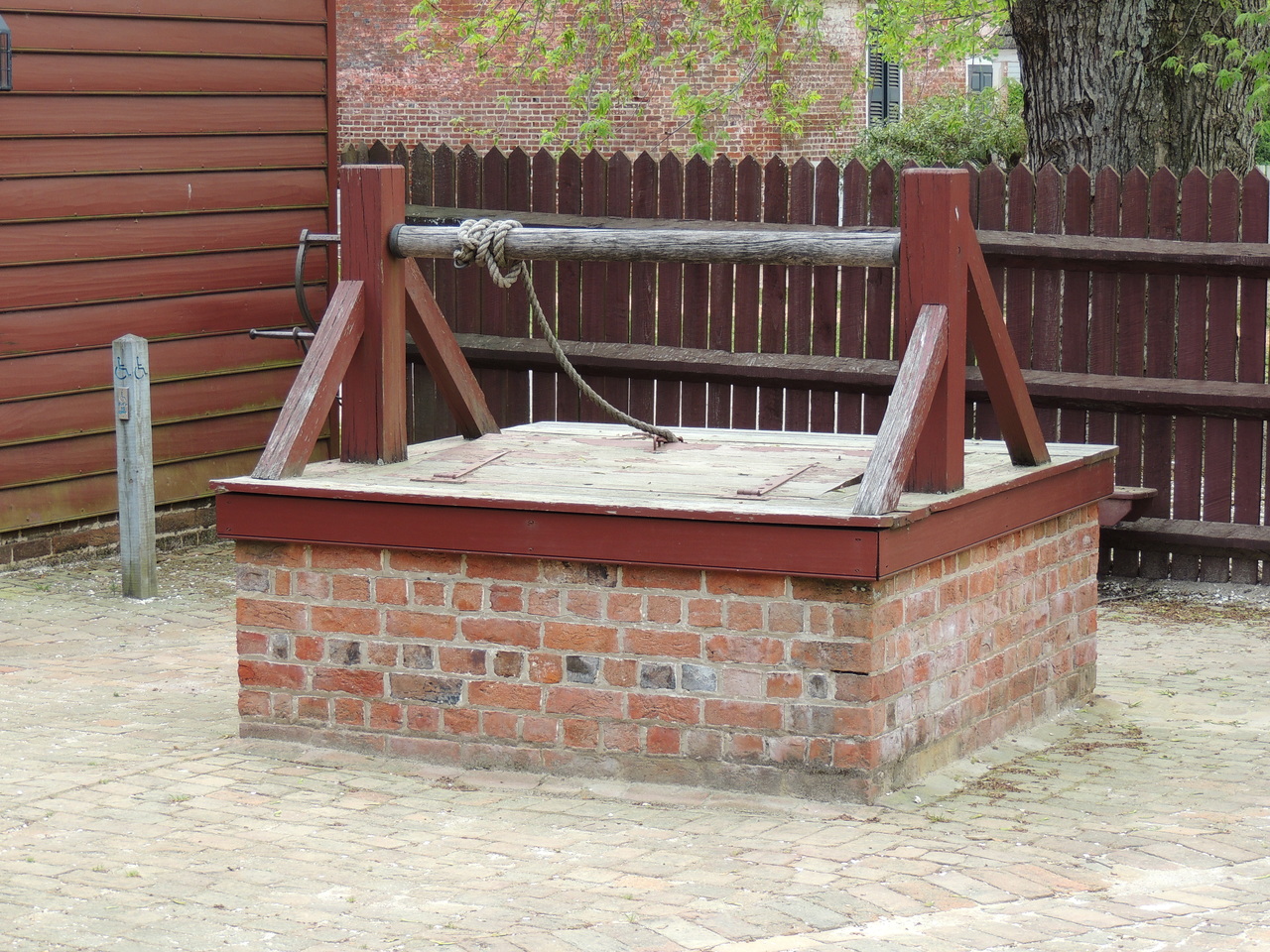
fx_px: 3302
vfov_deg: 16.4
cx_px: 635
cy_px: 476
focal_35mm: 90
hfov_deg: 21.8
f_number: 4.1
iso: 100
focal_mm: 16
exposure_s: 1/125
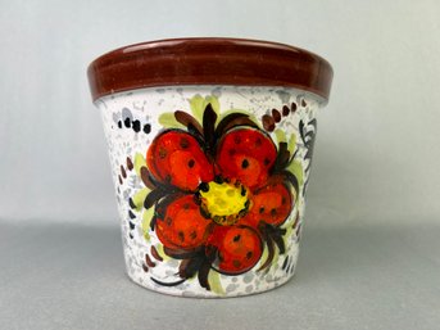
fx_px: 330
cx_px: 220
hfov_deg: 67.3
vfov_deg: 53.0
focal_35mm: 26
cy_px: 165
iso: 32
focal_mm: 5.7
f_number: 1.5
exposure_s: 1/136
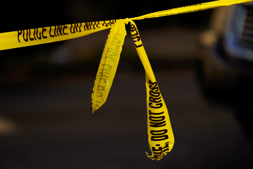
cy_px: 84
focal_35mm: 385
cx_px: 126
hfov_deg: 5.4
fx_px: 2705
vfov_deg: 3.6
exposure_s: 1/640
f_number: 5.6
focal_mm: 385
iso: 64
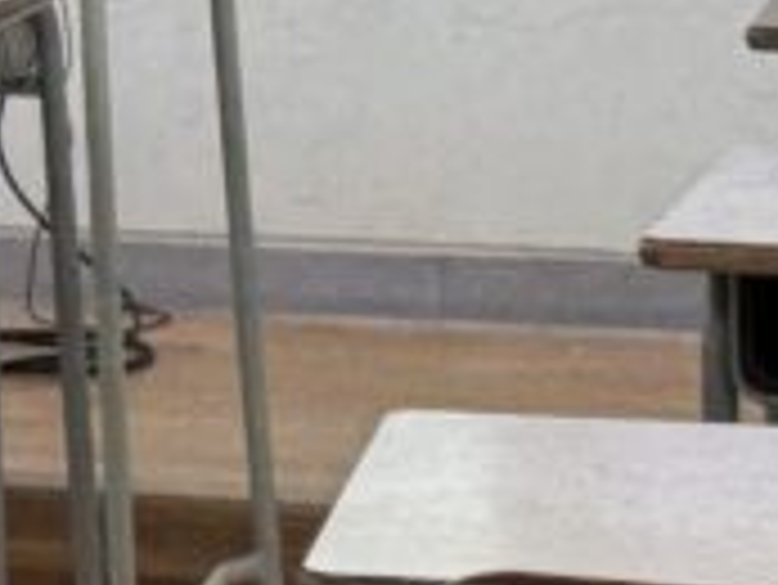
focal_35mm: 284
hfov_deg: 6.7
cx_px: -994
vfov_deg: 5.1
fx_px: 6387
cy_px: -724
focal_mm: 6.76
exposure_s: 1/214
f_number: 1.78
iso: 50
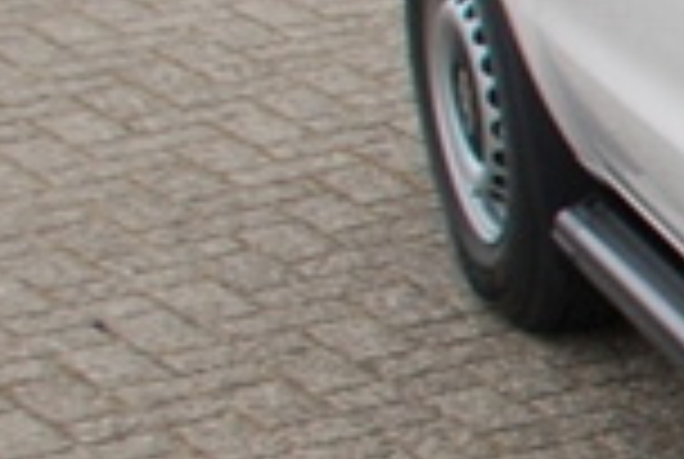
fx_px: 4969
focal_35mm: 261
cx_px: 2574
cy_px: 502
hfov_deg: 6.6
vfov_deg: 5.3
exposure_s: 1/125
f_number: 5.6
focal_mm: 22
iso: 160
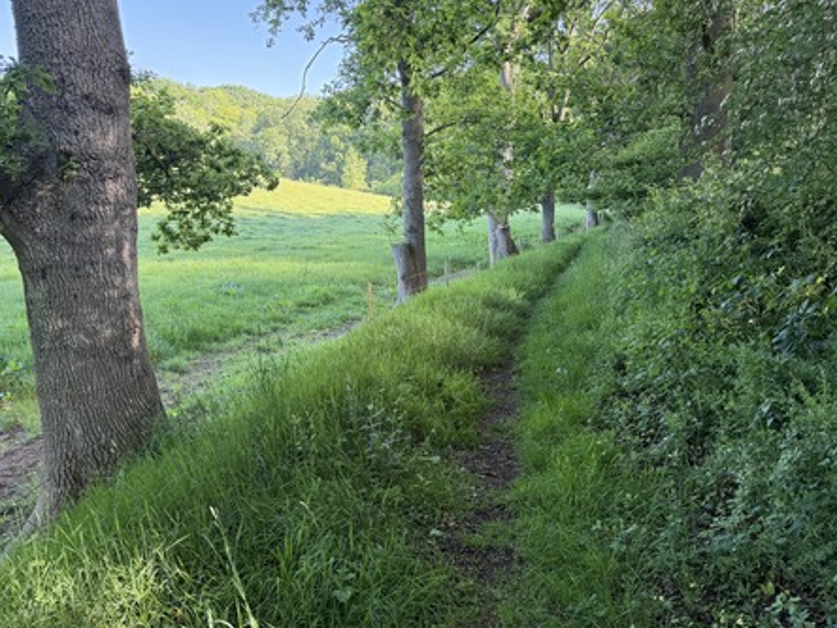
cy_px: 346
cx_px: 417
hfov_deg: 65.3
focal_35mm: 27
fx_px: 653
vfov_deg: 51.3
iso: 160
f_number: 1.78
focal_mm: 6.76
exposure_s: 1/232
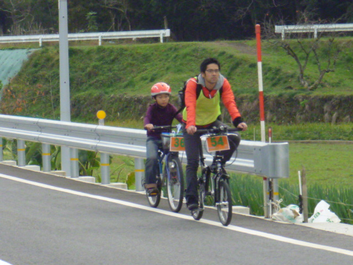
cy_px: 132
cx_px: 176
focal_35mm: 273
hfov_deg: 7.3
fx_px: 2784
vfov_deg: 5.4
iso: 400
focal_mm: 25.2
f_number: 5.9
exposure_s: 1/500
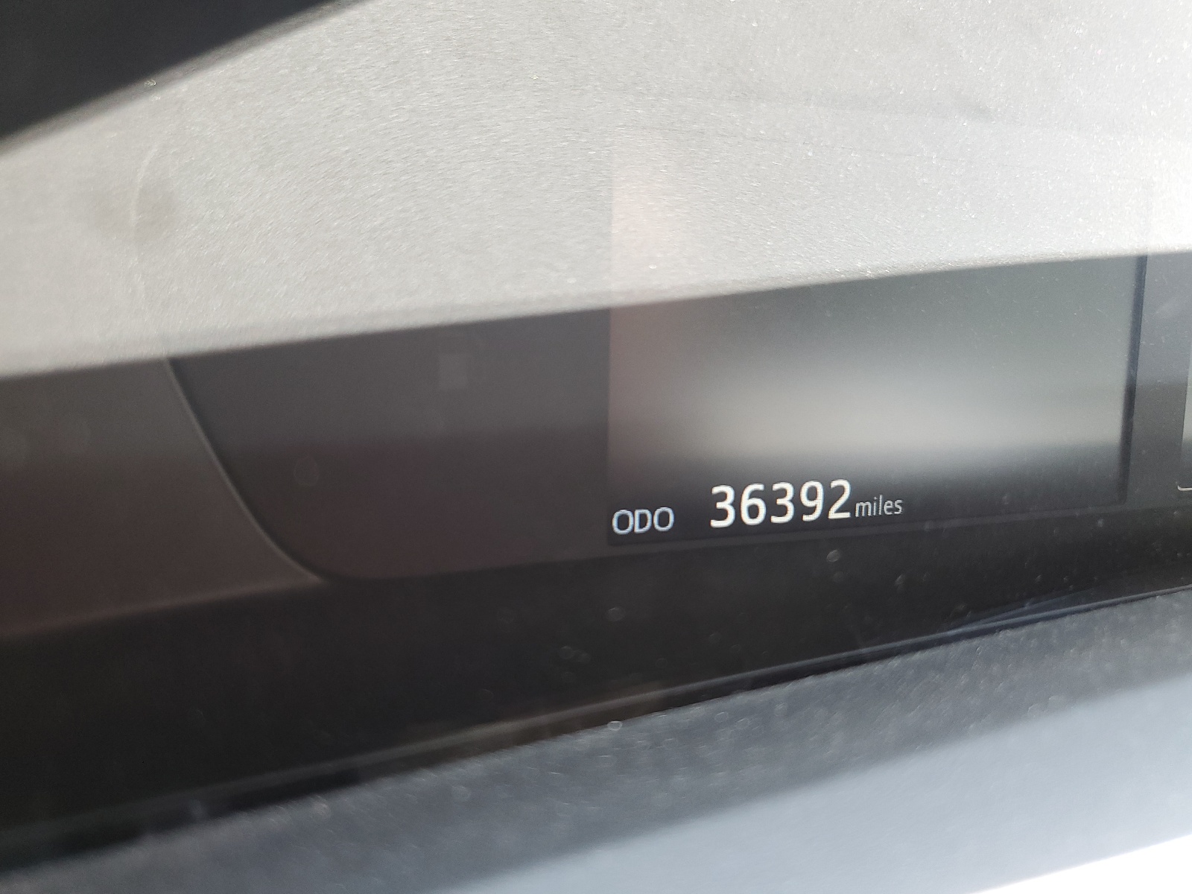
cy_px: 447
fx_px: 895
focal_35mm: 26
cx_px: 596
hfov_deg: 67.3
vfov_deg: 53.1
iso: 84
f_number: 1.5
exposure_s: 1/60.2
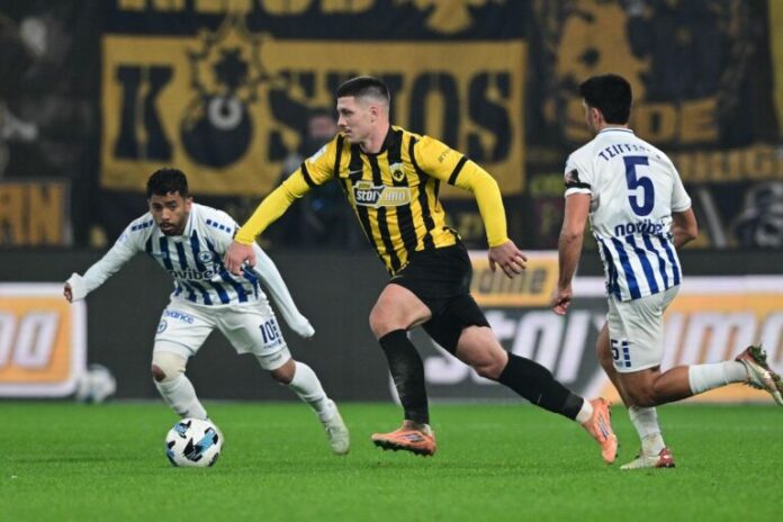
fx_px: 8699
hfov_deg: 5.2
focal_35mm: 400
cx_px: 392
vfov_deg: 3.4
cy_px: 261
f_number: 3.2
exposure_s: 1/1250
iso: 1250
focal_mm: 400
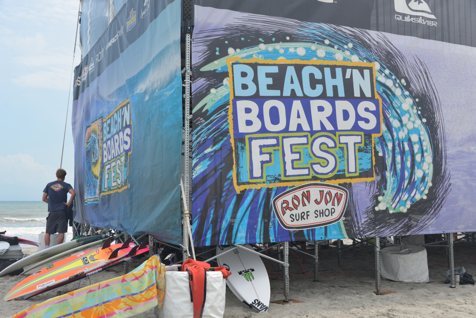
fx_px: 529
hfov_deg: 48.4
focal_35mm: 40
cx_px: 238
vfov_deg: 33.4
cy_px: 159
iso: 100
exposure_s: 1/250
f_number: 8
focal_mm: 40
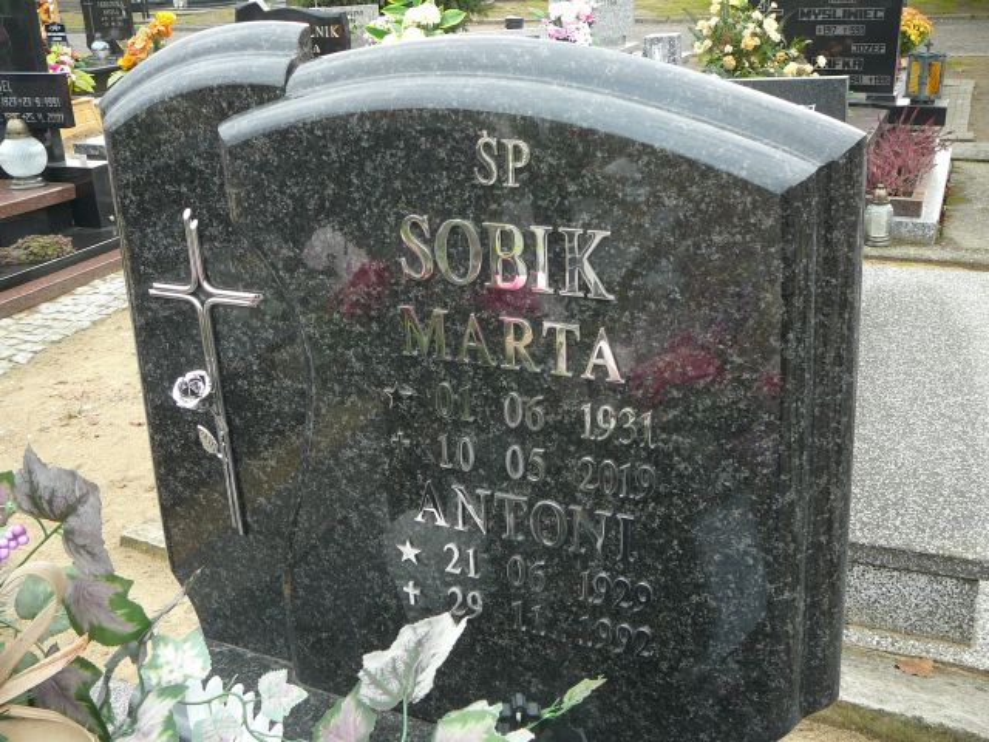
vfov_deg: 40.7
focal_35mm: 35
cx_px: 494
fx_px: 1000
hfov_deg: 52.6
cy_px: 371
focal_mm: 5.2
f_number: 2.8
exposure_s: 1/80
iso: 80
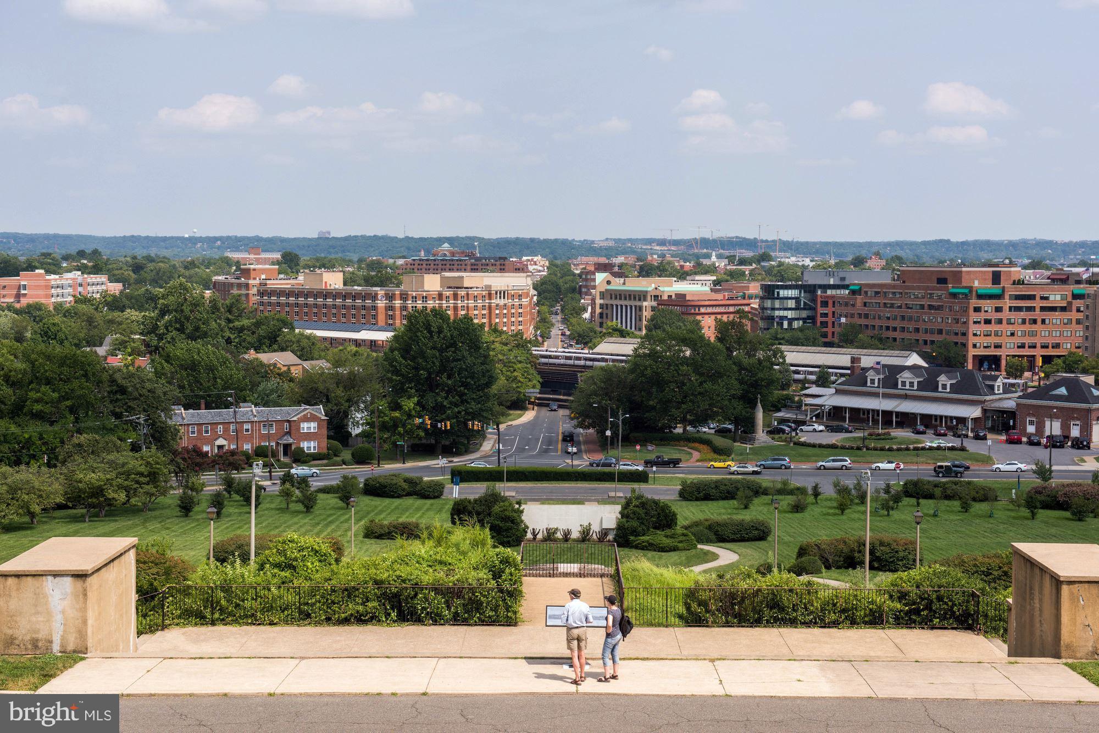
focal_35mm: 55
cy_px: 366
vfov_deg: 24.6
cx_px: 550
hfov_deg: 36.2
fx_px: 1680
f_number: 8
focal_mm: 55
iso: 200
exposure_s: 1/1000
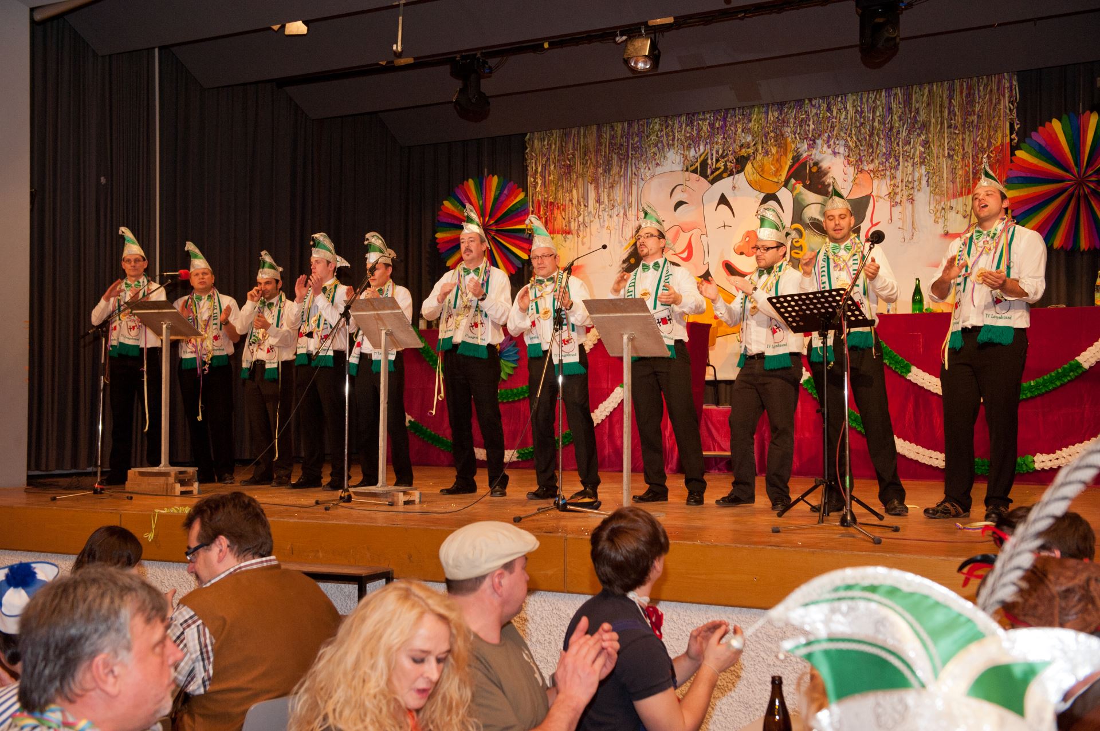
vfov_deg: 31.8
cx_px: 550
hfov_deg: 46.4
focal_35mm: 42
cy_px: 366
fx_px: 1282
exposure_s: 1/200
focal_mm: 42
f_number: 5.6
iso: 1600
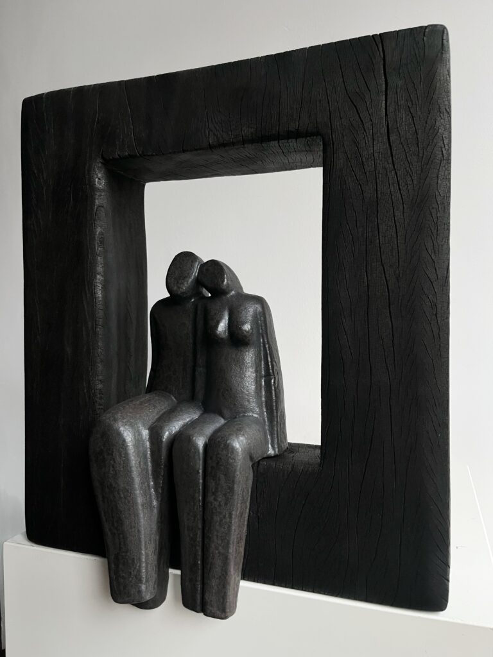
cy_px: 328
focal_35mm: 26
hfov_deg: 53.1
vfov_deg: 67.3
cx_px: 246
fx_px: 494
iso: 125
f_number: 1.6
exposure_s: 1/100
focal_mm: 5.1
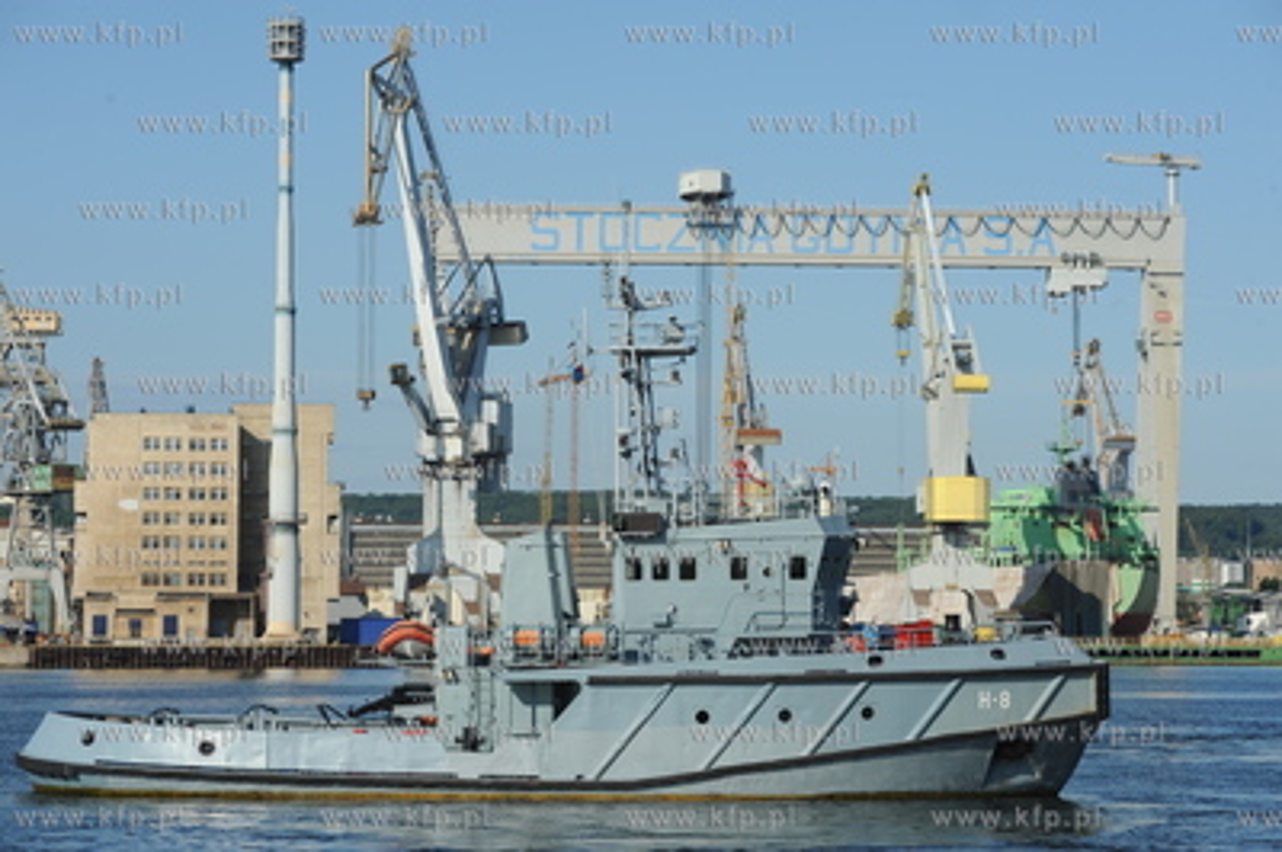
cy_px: 426
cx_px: 641
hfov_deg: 18.3
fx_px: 3985
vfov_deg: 12.2
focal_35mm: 112
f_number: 8
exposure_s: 1/800
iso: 200
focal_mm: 112
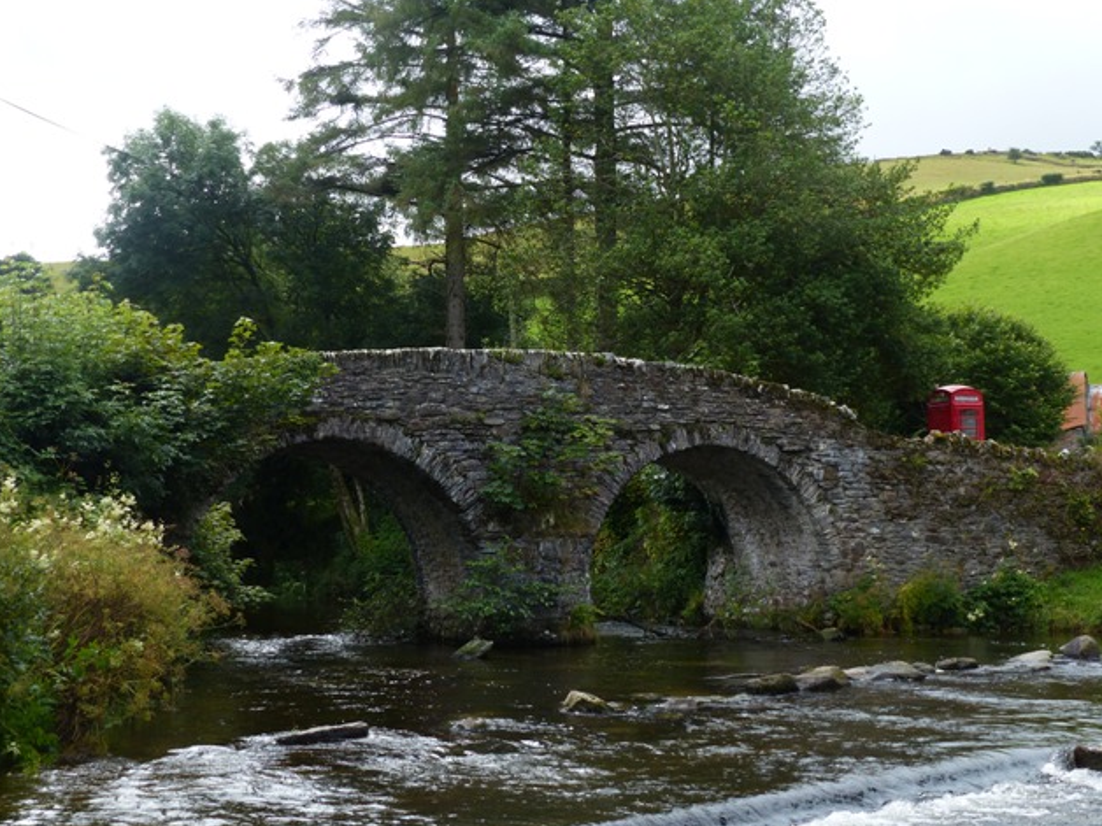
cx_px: 542
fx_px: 1687
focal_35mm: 53
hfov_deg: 36.2
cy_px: 419
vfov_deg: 27.5
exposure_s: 1/200
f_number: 4
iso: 100
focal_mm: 9.4
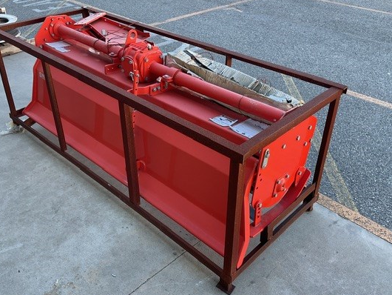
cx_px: 182
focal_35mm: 35
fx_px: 397
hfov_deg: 52.6
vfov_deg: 40.7
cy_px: 139
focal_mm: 3
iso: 25
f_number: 1.8
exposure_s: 1/120
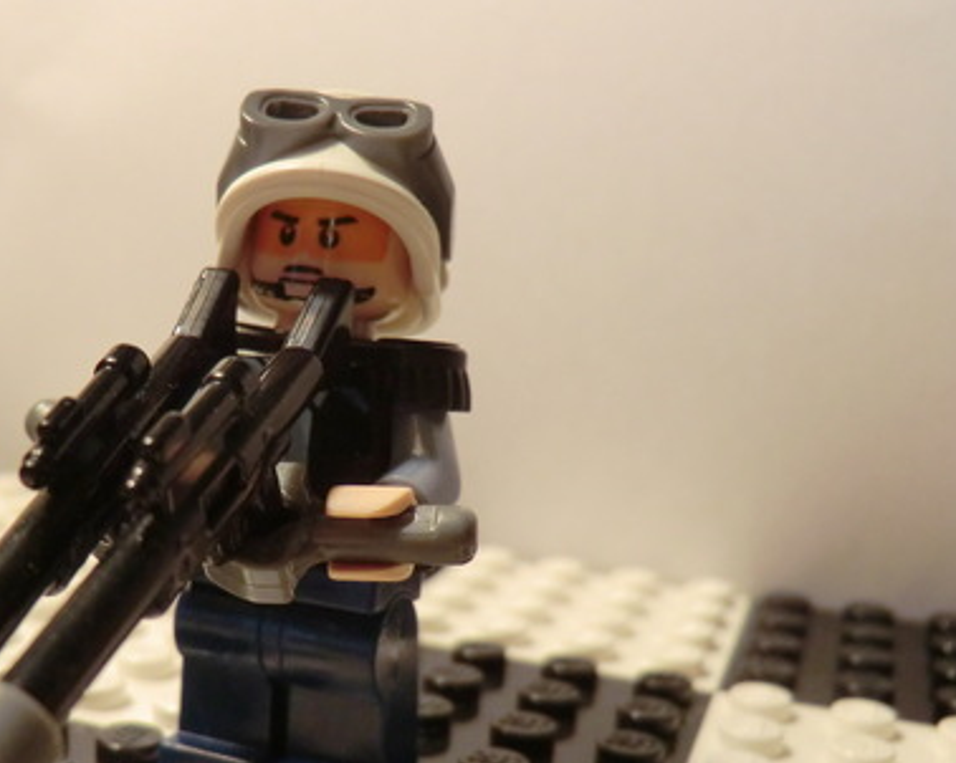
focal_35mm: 45
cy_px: 460
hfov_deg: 40.7
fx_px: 1273
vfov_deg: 33.3
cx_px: 319
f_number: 3.6
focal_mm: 6.1
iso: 320
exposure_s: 1/60
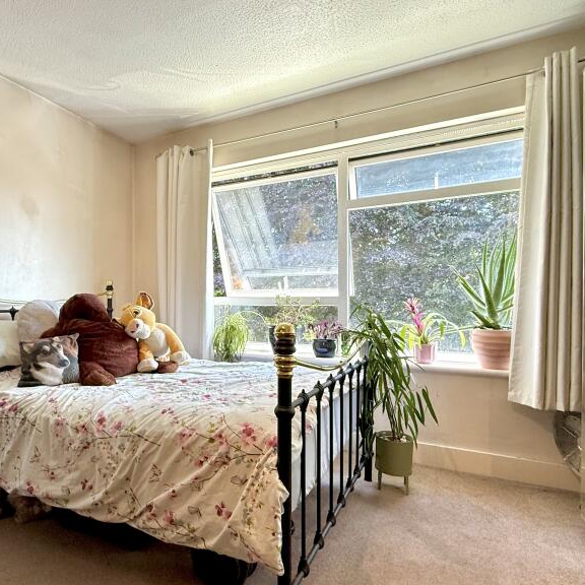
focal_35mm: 22
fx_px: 421
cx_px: 198
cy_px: 309
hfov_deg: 67.8
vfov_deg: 69.6
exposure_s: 1/99
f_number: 2.2
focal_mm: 2.22
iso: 250
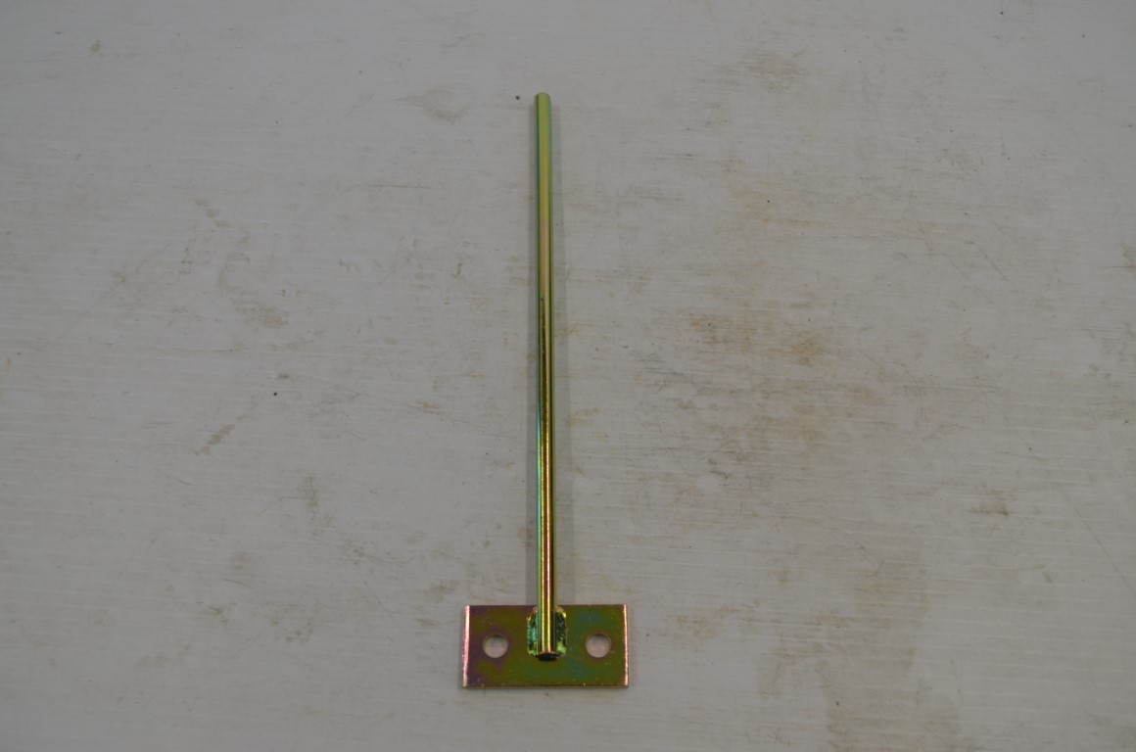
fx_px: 1228
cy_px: 376
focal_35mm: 39
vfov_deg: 34.1
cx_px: 568
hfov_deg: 49.6
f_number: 5.6
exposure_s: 1/125
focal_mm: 26
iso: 320
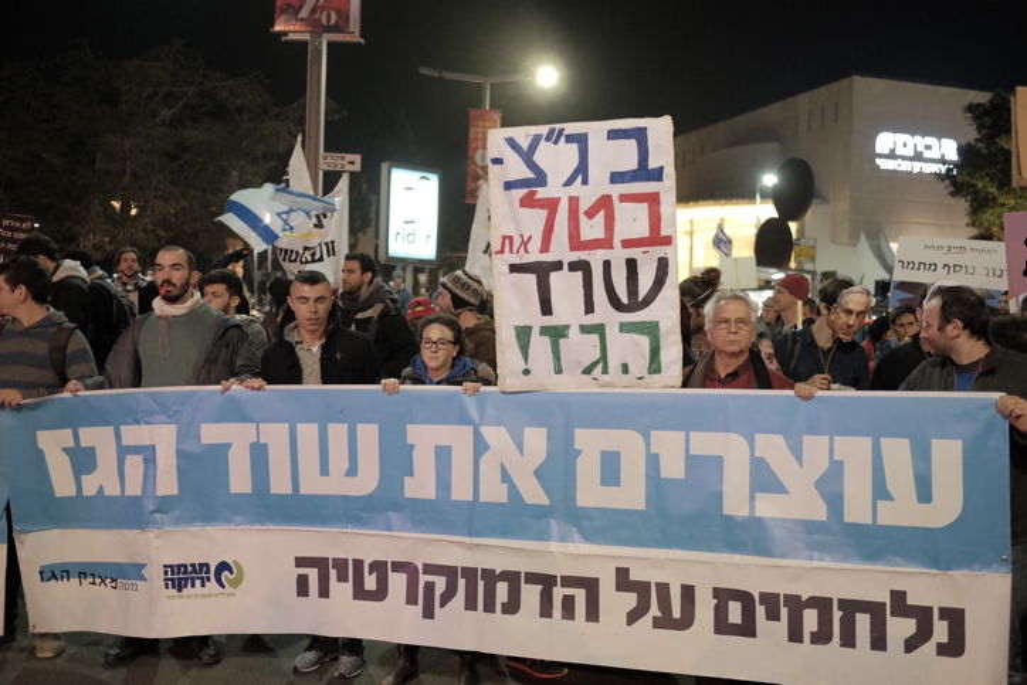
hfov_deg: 54.4
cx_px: 514
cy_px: 342
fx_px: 999
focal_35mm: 35
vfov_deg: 37.9
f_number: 1.4
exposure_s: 1/60
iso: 2000
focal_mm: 23
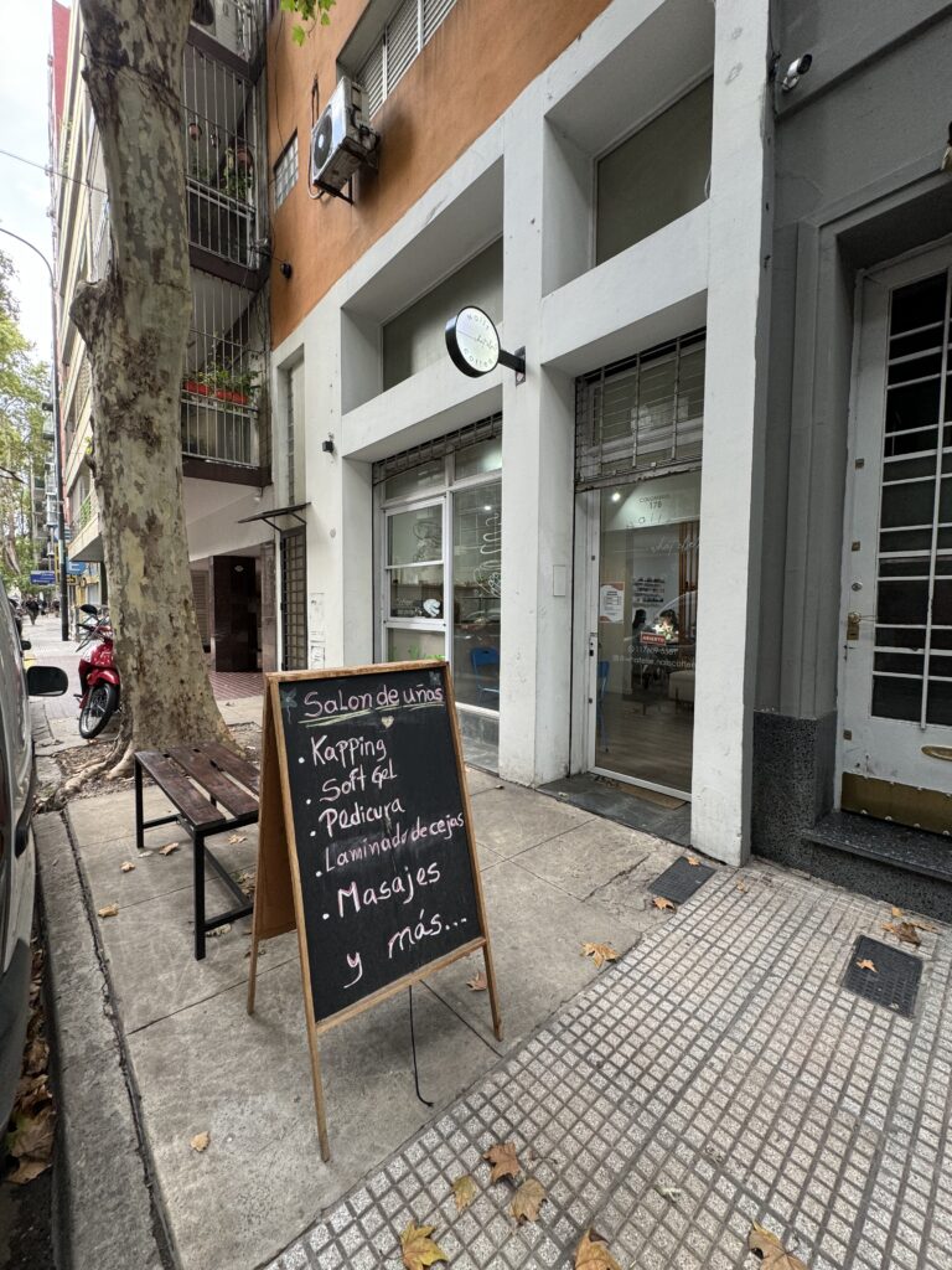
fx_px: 513
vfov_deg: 102.1
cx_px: 476
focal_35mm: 14
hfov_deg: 85.7
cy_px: 635
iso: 100
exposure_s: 1/99
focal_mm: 2.22
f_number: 2.2
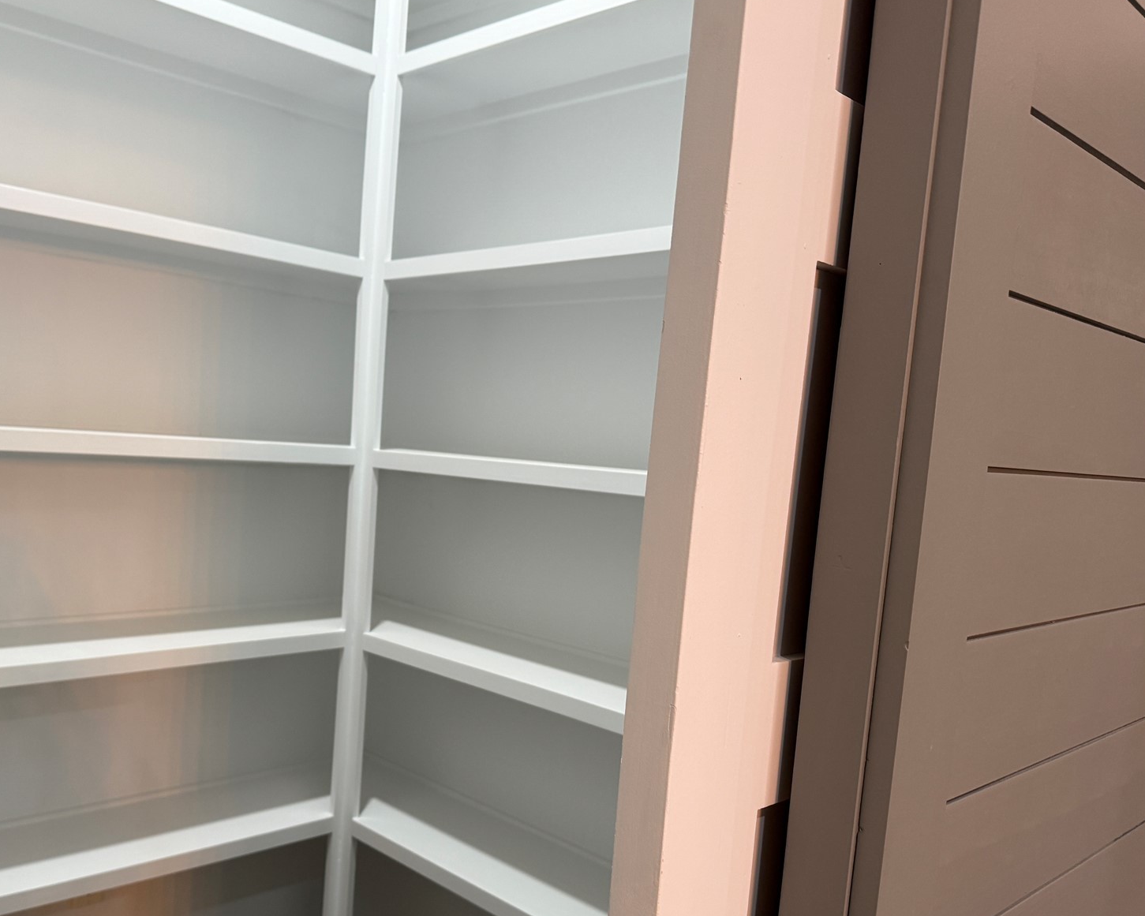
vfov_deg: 46.9
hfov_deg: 56.7
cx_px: 449
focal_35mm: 31
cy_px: 544
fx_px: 1051
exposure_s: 1/60
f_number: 1.78
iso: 160
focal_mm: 6.76
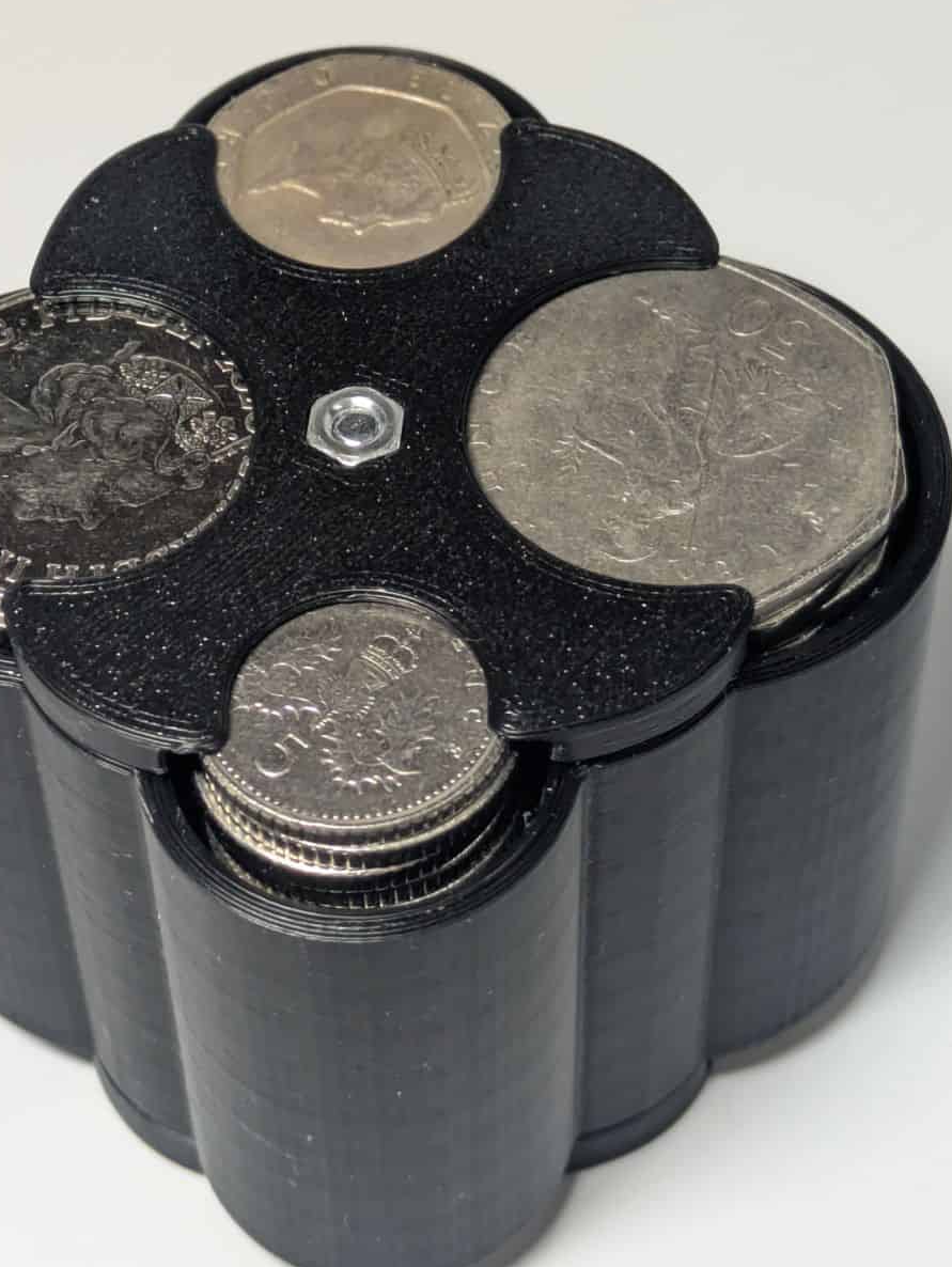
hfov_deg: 17.2
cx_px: 366
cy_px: 406
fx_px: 3150
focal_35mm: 86
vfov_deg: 22.6
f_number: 1.89
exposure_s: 1/100
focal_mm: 5.43
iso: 119
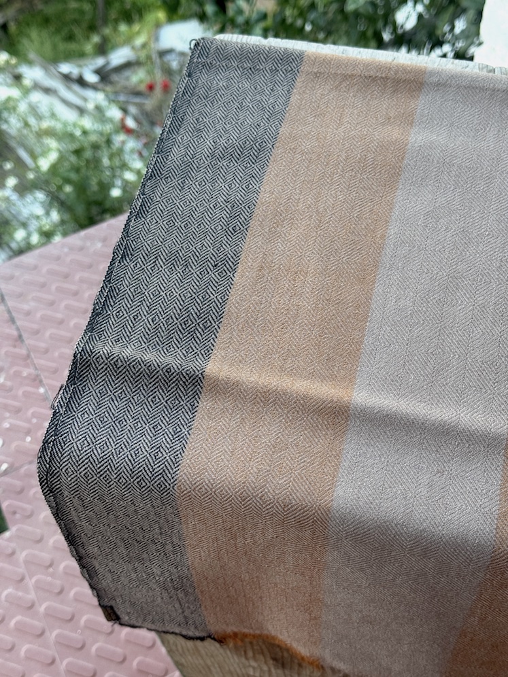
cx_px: 254
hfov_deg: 30.3
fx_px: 939
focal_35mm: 48
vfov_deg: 39.7
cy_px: 338
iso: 50
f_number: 1.78
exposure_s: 1/121
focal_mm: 6.76
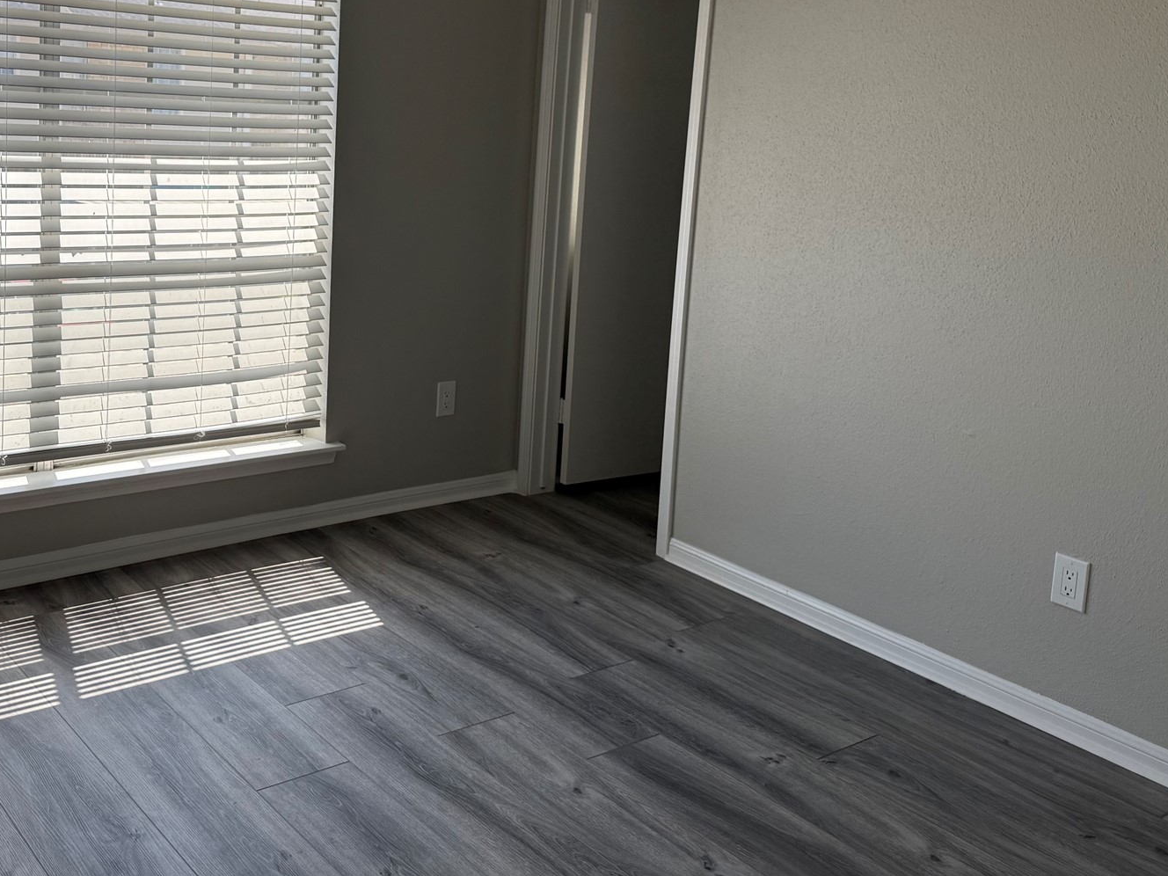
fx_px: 1248
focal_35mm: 37
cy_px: 237
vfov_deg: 37.9
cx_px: 391
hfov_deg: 49.3
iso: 100
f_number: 1.78
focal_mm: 6.76
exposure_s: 1/1770
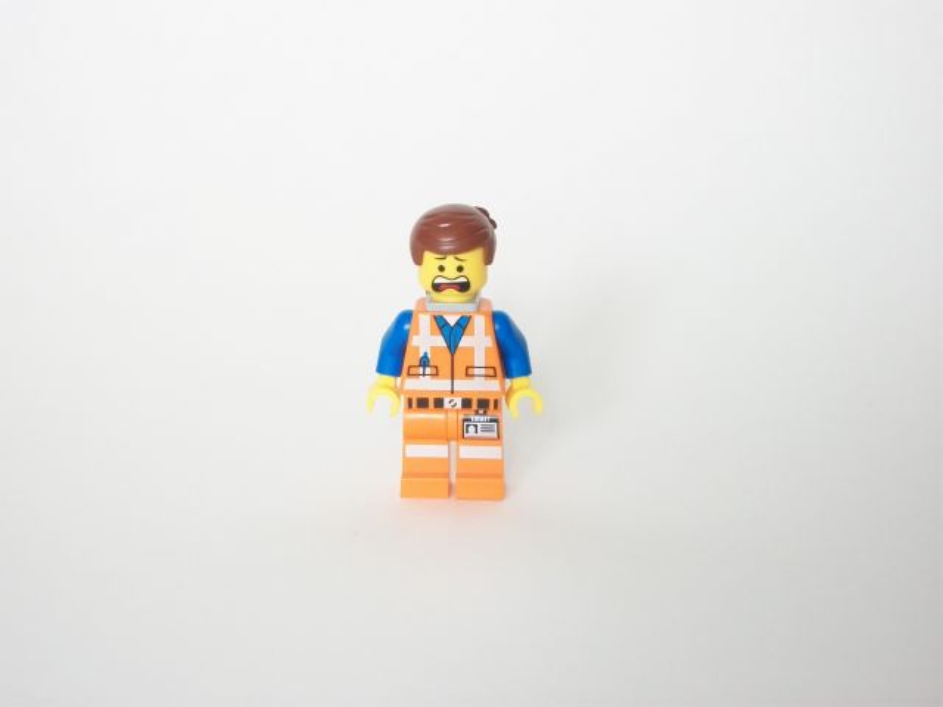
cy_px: 354
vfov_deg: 19.1
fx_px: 2098
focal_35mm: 77
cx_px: 472
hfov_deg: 25.3
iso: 160
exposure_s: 1/3.2
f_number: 4.6
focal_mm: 13.7
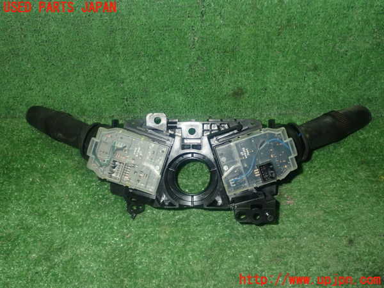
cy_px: 144
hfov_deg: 51.4
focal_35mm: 36
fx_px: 399
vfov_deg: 39.7
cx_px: 192
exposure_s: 1/40
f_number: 7.1
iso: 800
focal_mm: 6.37
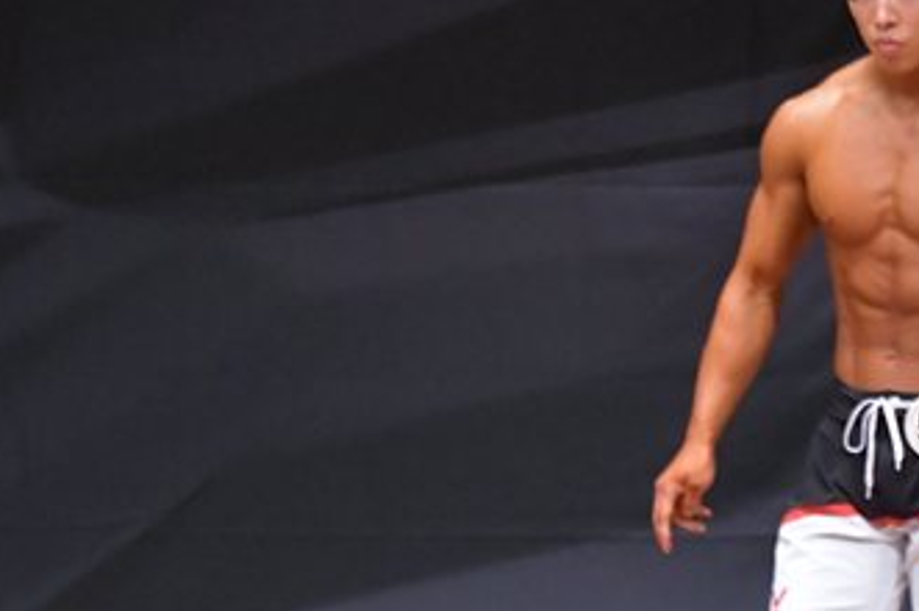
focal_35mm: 668
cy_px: 444
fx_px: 17035
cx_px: 879
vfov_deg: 2.1
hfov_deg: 3.1
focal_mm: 190
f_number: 5.6
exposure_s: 1/400
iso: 6400
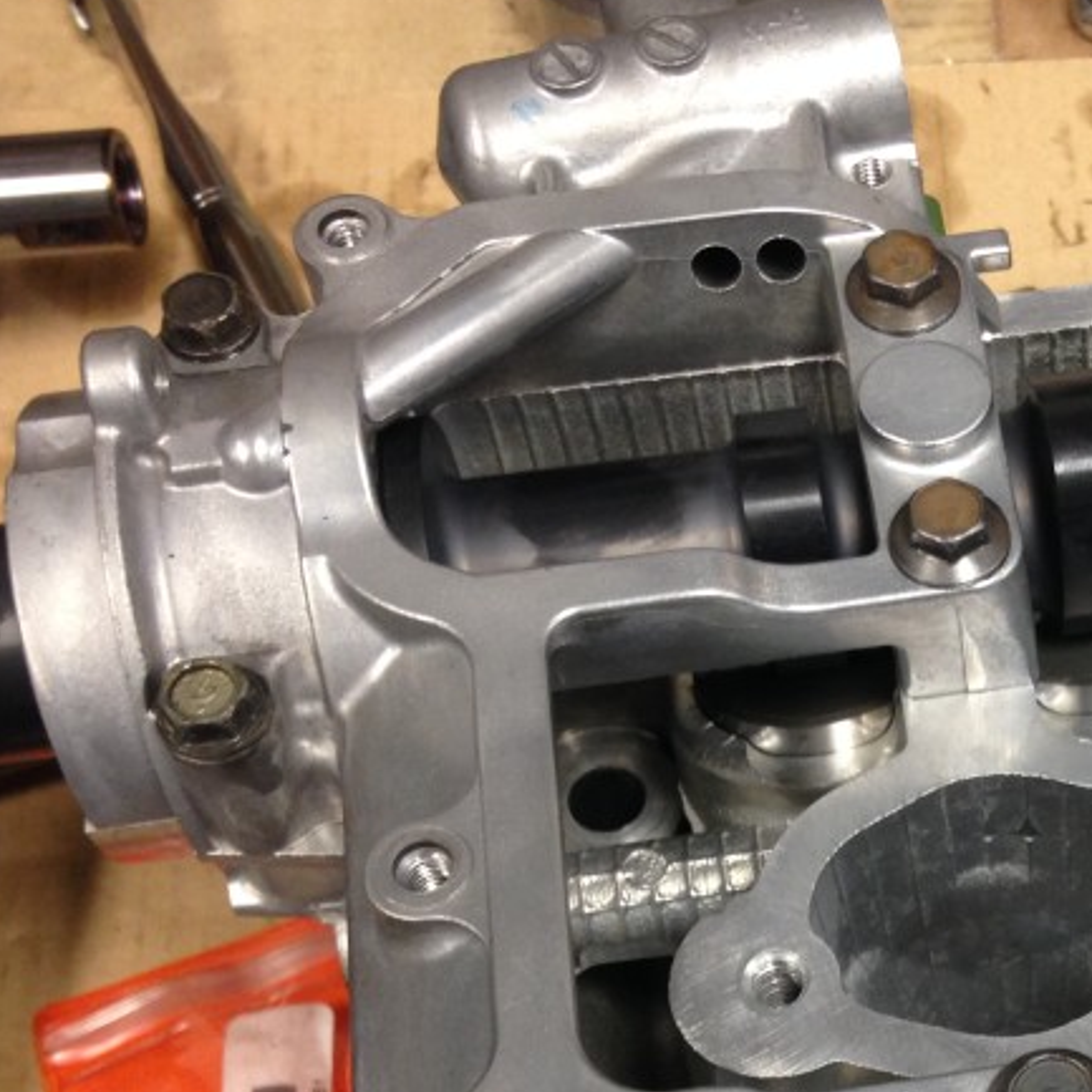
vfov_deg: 24.5
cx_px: 1150
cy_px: 931
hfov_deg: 23.7
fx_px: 2463
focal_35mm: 69
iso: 100
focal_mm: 4.12
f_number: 2.4
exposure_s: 1/20
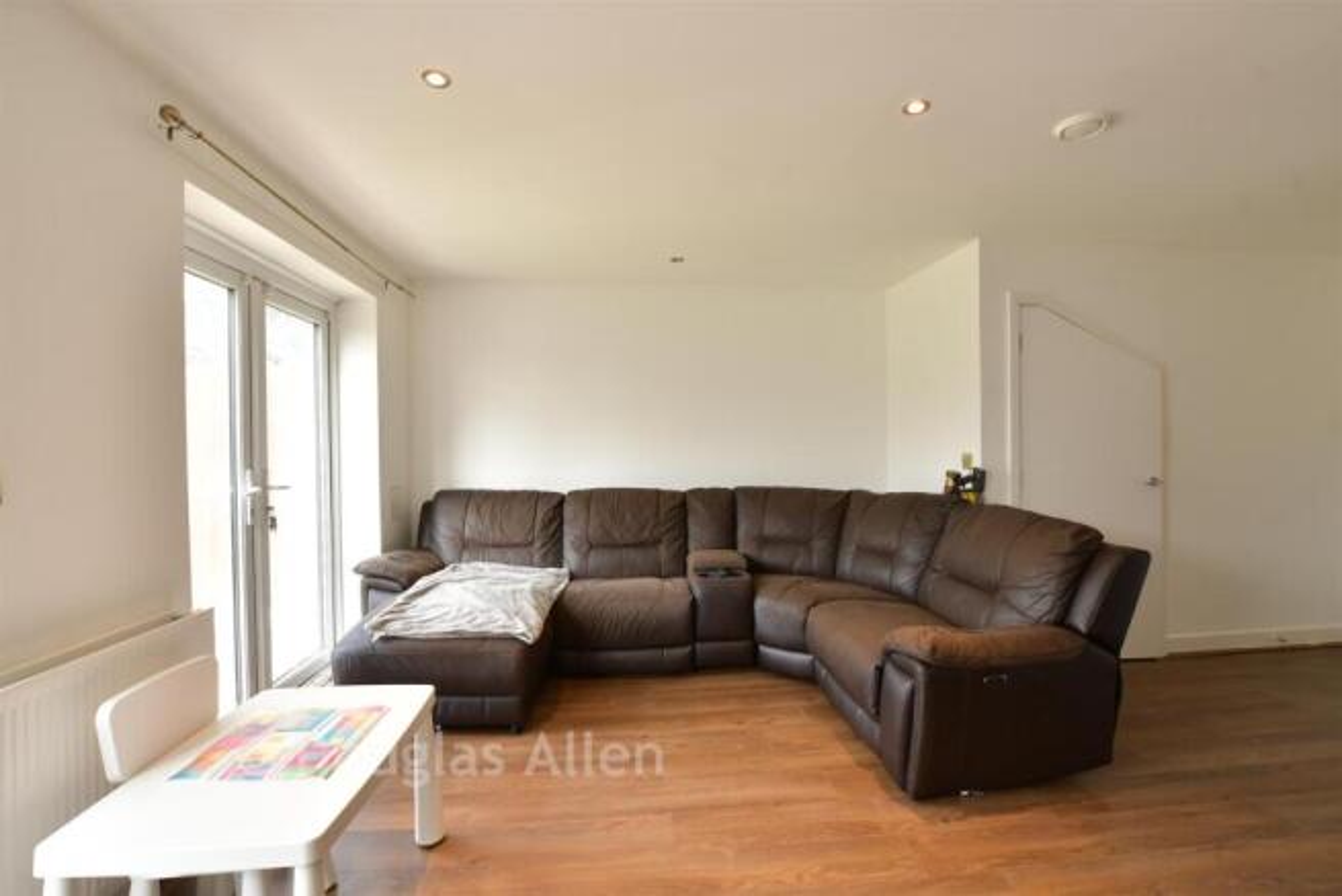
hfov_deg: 100.4
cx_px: 671
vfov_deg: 77.4
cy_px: 448
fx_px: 559
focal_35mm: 15
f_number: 8
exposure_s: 1/3
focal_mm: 10
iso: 100
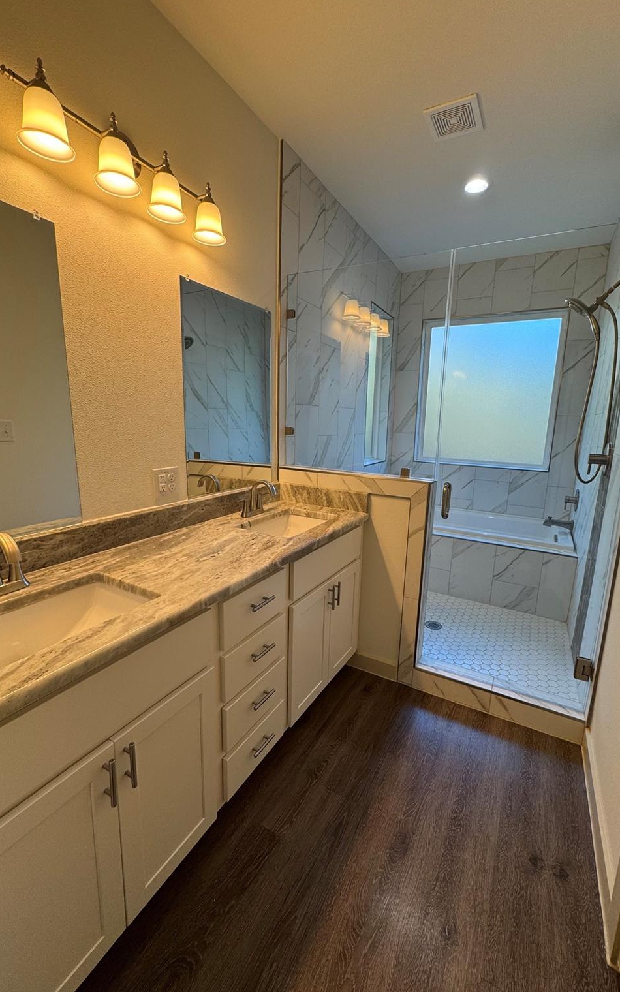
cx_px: 327
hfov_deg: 74.7
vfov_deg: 101.5
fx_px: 406
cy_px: 493
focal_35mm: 15
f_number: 2.2
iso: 80
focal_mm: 2.22
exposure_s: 1/120
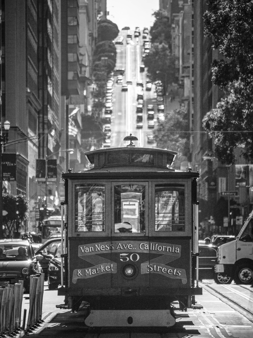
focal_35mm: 332
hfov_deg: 4.5
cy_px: 169
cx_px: 126
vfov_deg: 6.0
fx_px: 3235
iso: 160
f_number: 5.3
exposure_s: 1/4000
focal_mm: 166
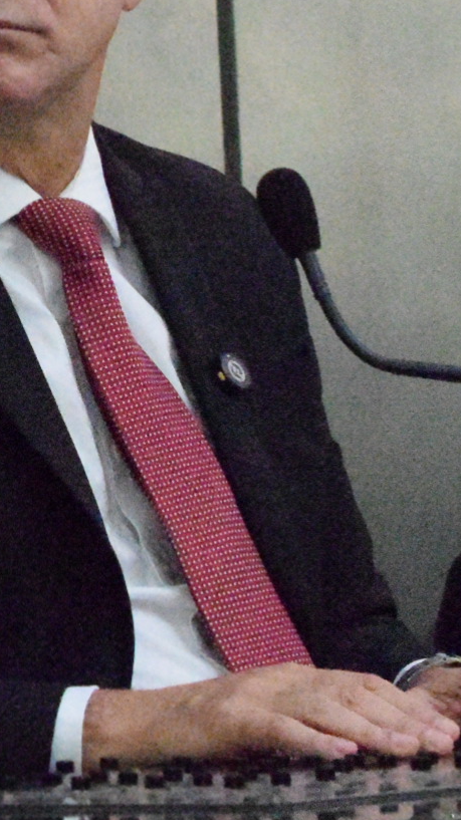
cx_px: -552
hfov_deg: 3.8
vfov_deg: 6.8
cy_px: 365
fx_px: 6894
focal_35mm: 317
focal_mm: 55
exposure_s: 1/400
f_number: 8
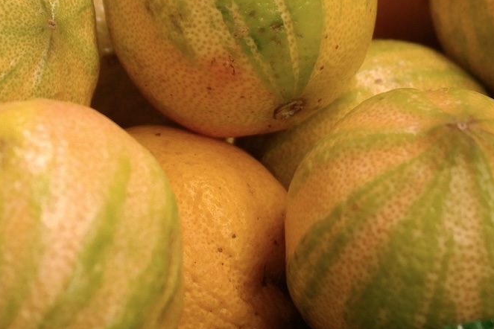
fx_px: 1317
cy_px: 110
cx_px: 180
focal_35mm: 96
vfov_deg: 14.2
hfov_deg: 21.2
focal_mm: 35
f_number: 4.5
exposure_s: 1/60
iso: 400
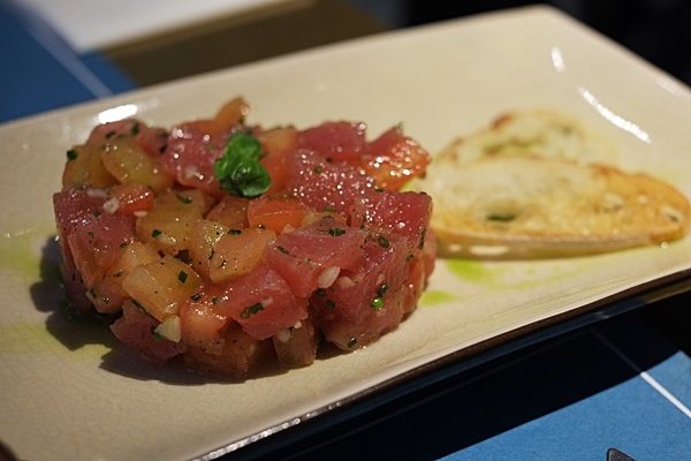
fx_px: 1017
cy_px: 230
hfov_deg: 37.5
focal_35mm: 53
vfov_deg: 25.5
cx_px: 346
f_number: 4
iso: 640
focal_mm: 35
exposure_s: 1/56
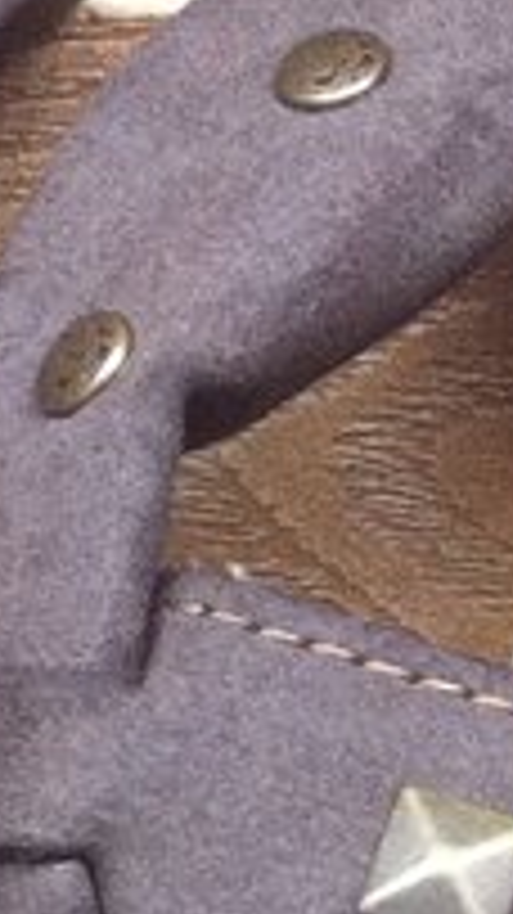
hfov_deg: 4.8
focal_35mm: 251
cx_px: 999
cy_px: 1481
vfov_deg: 8.4
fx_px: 6077
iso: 200
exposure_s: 1/15
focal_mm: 3.85
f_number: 2.8
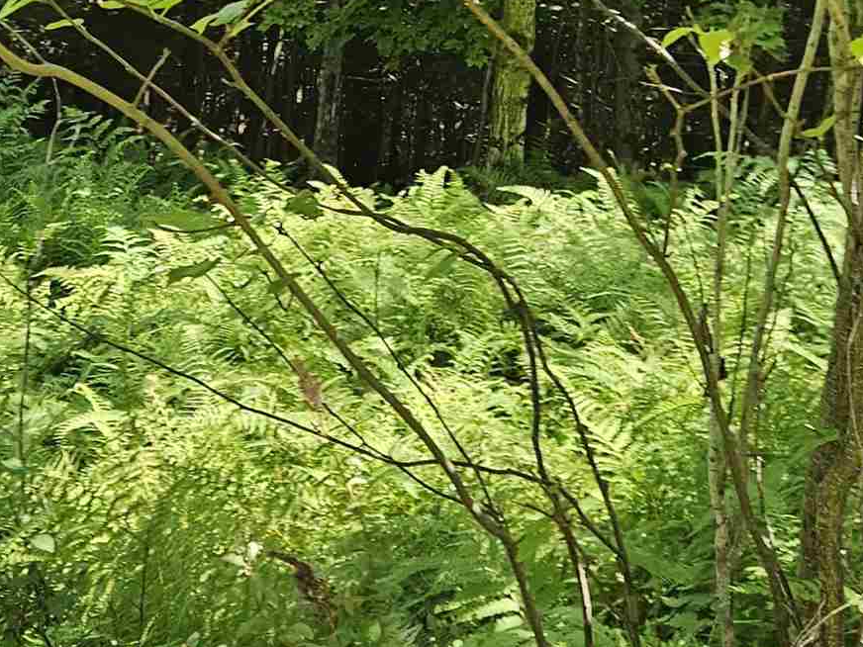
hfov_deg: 23.9
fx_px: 2019
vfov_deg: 17.4
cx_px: 250
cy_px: -135
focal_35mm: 81
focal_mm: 5.4
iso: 32
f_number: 1.8
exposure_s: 1/304
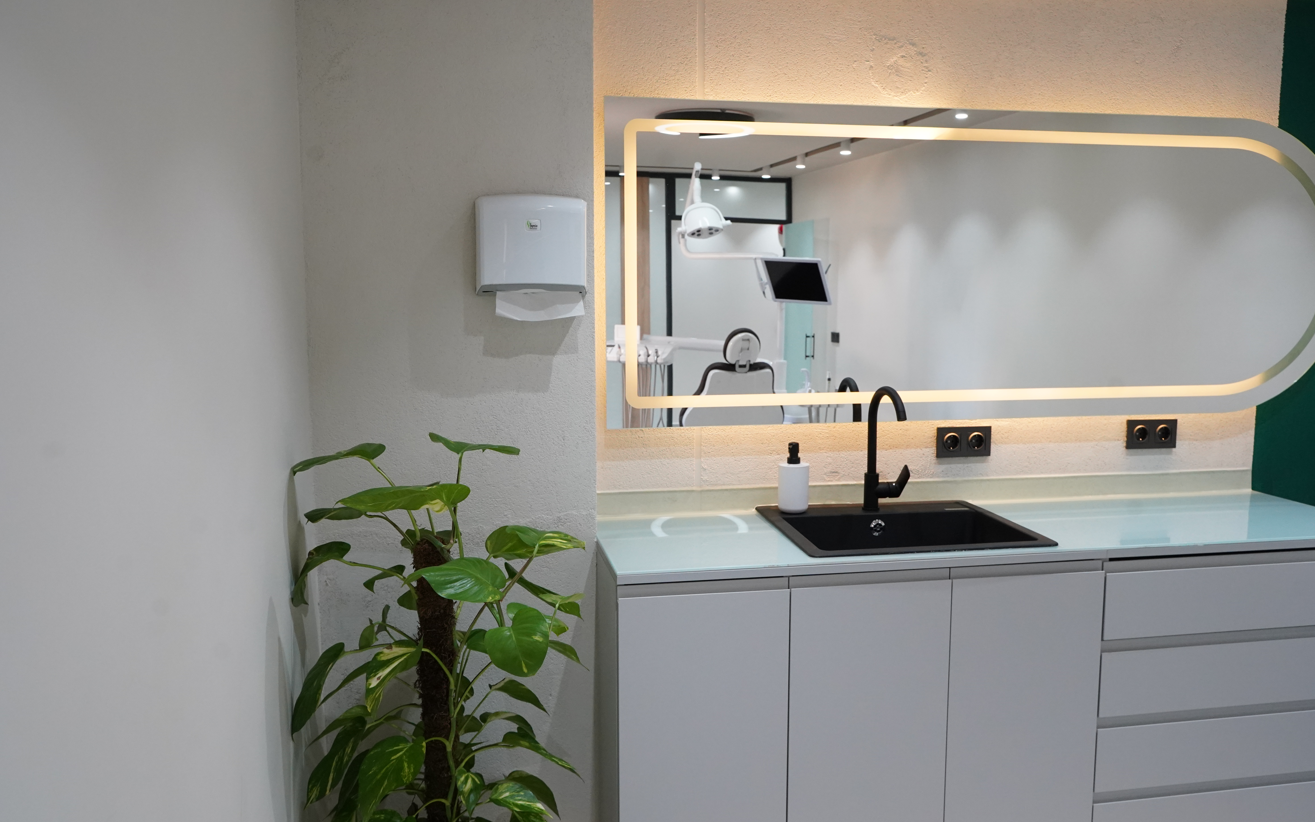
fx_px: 1039
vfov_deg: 43.1
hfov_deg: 64.6
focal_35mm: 29
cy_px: 421
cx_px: 668
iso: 4000
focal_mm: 28
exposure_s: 1/200
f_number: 7.1
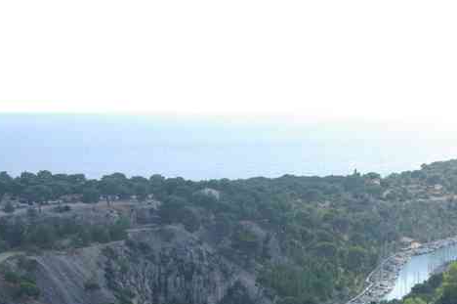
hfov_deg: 25.9
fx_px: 976
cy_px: 316
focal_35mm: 77
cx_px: 369
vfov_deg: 17.2
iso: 100
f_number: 6.7
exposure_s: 1/125
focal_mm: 24
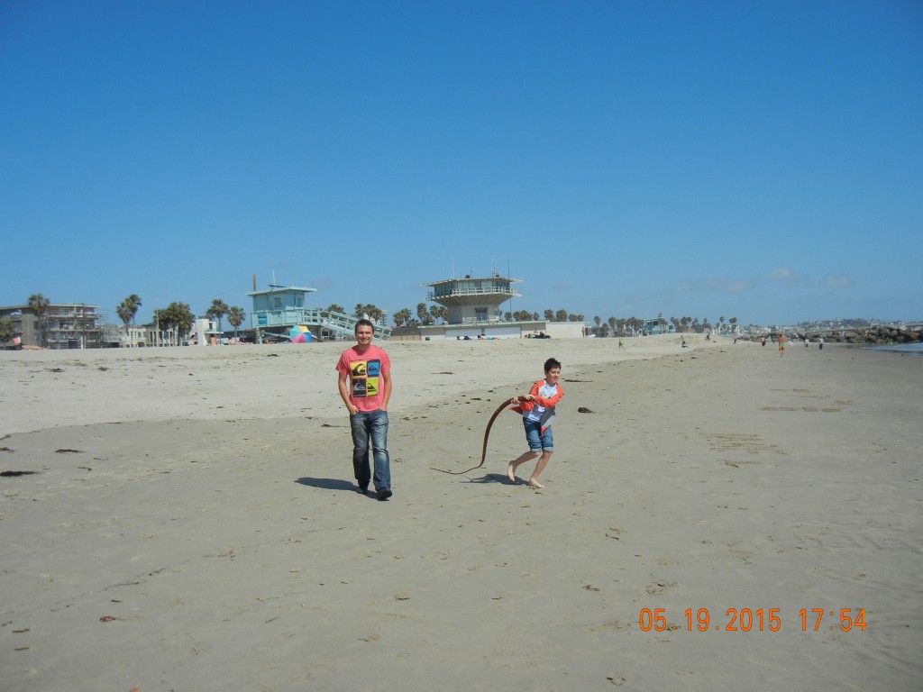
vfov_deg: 41.8
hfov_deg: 54.0
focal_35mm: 34
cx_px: 462
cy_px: 346
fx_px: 907
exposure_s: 1/727
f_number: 7.2
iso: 160
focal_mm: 6.2
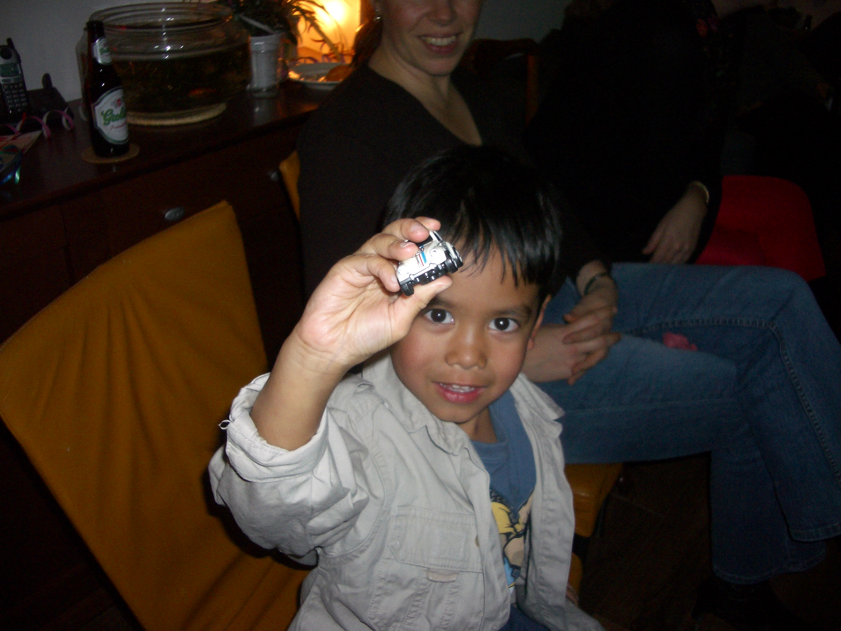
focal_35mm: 35
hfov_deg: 52.6
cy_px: 316
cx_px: 420
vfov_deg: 40.7
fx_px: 850
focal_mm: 5.8
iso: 100
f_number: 2.6
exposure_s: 1/60
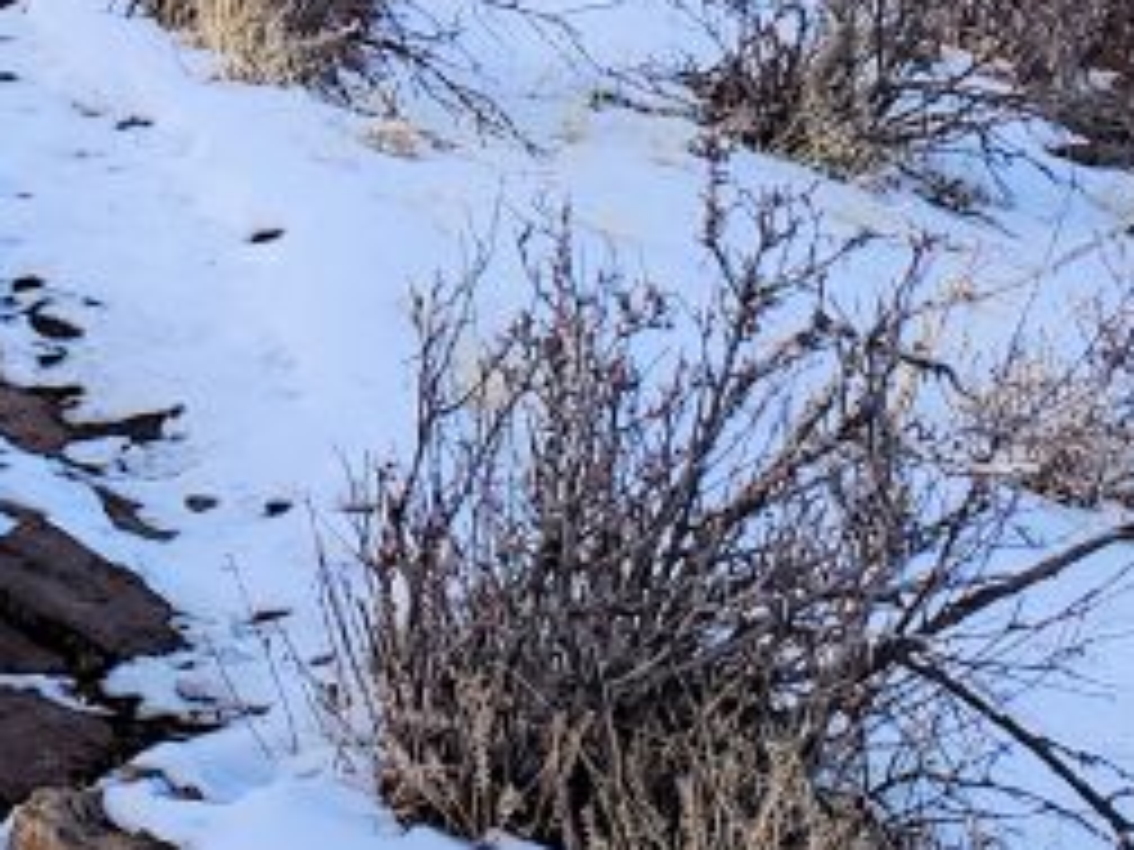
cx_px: -378
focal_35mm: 103
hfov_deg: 17.7
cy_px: -639
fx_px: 3374
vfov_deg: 13.1
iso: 50
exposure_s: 1/813
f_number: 2.4
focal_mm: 4.3
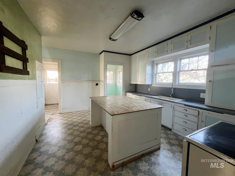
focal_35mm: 13
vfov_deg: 89.9
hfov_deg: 106.2
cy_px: 88
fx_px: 88
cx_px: 118
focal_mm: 1.57
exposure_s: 1/60
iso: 400
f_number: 1.8
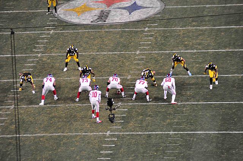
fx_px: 2022
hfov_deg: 6.9
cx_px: 122
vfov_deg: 4.6
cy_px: 80
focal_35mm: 300
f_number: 6.3
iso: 3200
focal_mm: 200
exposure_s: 1/320
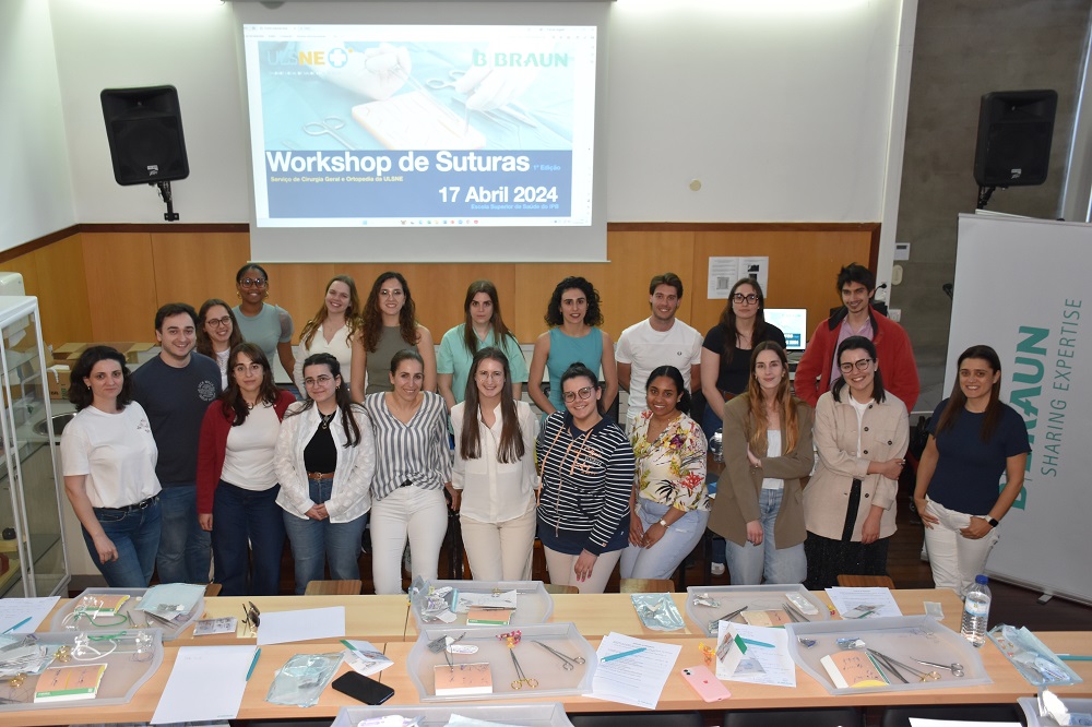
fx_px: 1046
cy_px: 364
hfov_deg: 55.1
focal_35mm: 34
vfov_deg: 38.3
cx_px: 546
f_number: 4.5
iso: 800
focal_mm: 23
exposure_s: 1/80
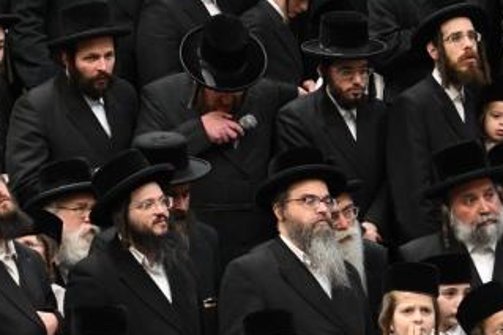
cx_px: -148
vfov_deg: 6.1
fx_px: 3140
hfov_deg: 9.0
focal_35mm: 225
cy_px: 43
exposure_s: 1/125
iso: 800
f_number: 2.8
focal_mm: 70
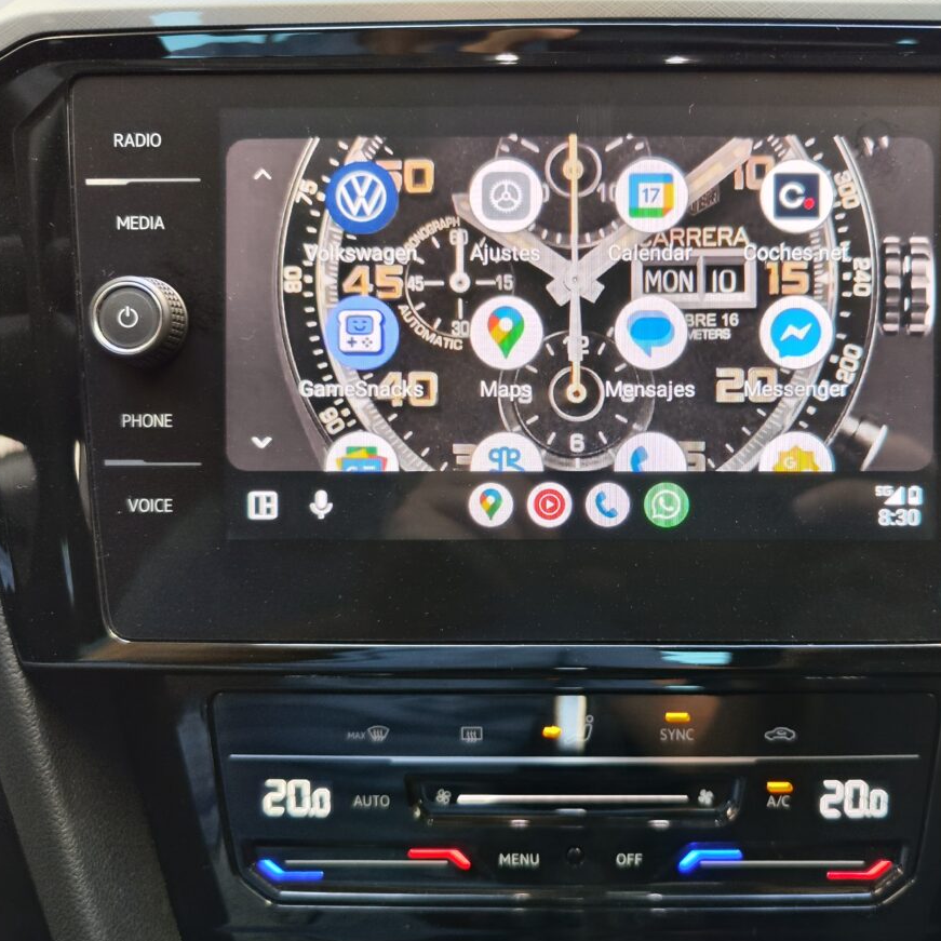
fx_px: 861
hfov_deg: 56.7
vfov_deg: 57.3
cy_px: 467
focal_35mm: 28
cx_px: 584
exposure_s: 1/100
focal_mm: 7.01
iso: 199
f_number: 1.69
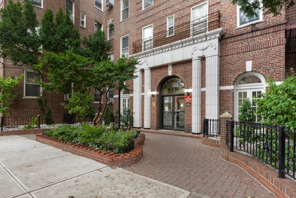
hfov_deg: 86.6
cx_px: 133
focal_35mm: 19
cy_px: 110
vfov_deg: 64.4
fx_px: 156
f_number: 10
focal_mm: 14
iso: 320
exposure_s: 1/2
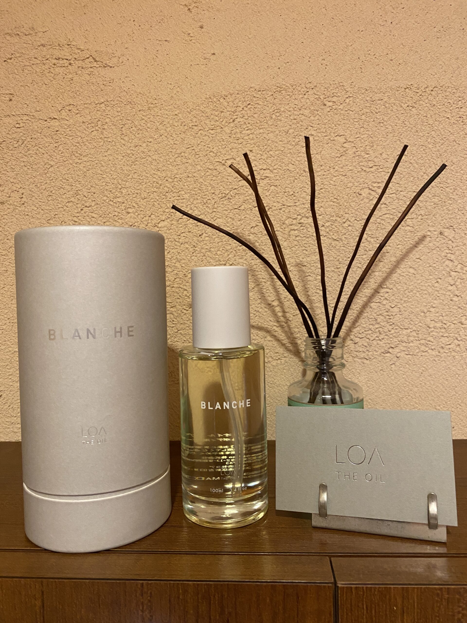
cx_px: 234
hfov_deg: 53.1
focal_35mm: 26
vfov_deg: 67.3
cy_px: 312
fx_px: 468
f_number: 1.8
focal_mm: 4.25
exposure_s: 1/40
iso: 400
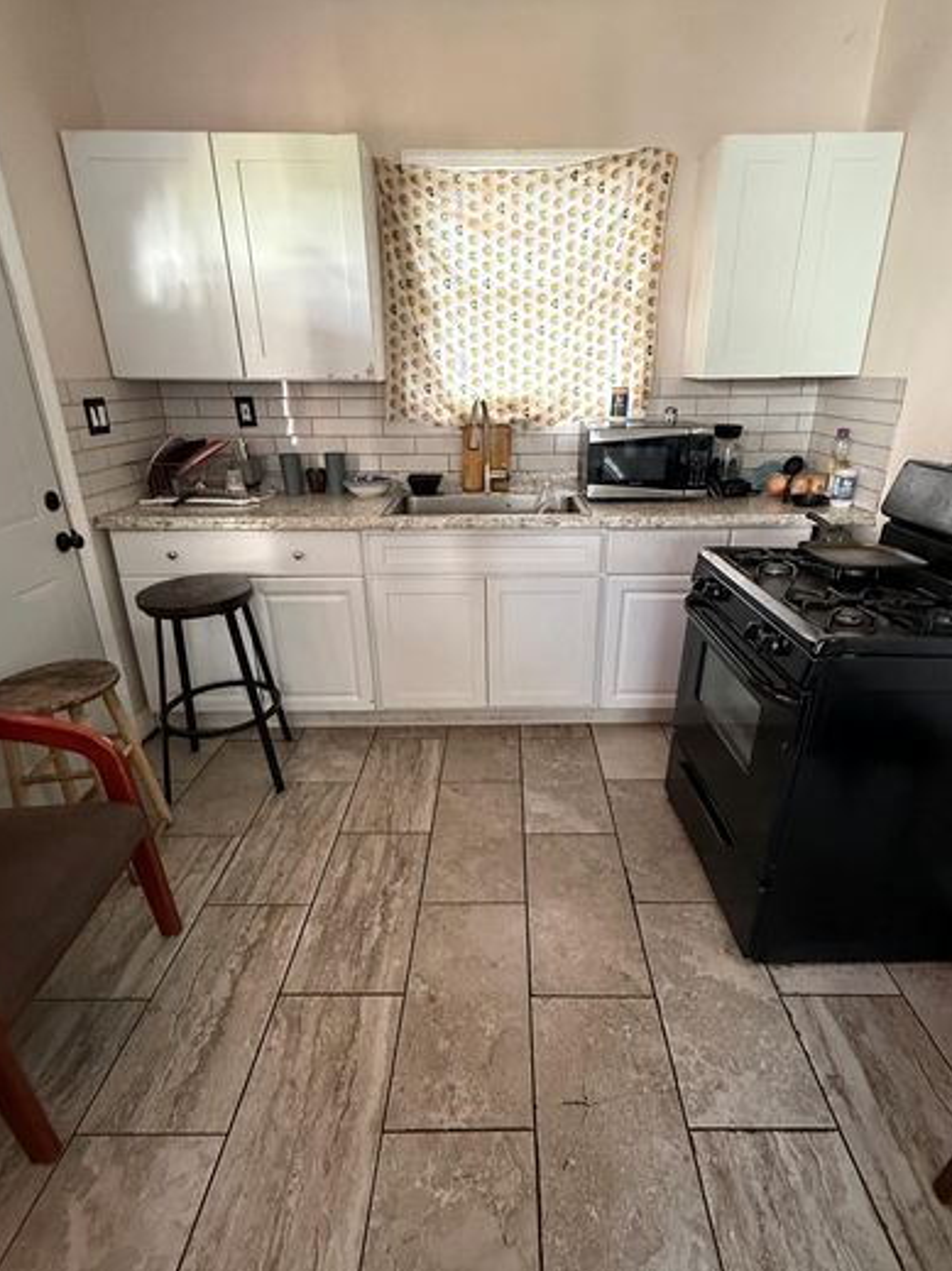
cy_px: 655
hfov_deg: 71.5
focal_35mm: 18
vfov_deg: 87.7
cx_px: 507
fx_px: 660
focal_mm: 2.22
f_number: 2.2
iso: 800
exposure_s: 1/60
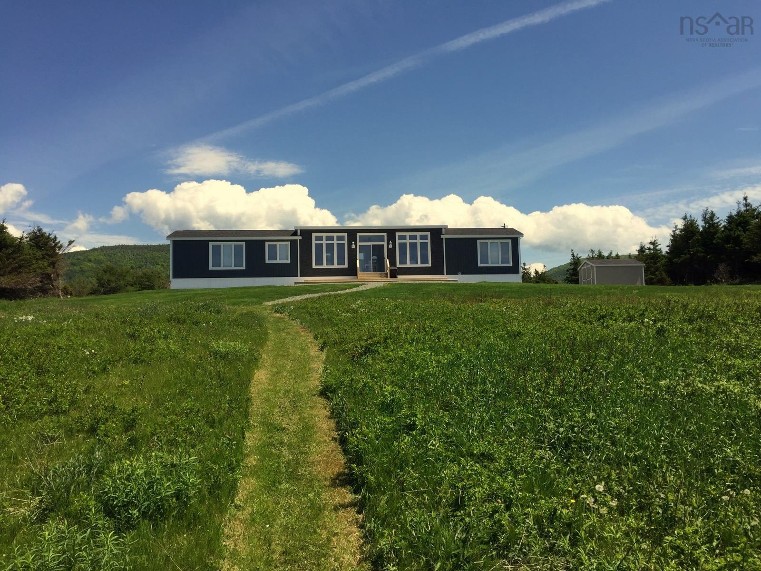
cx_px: 380
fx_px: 638
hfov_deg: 61.7
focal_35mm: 29
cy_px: 286
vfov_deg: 48.2
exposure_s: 1/2326
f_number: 2.2
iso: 32
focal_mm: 4.15
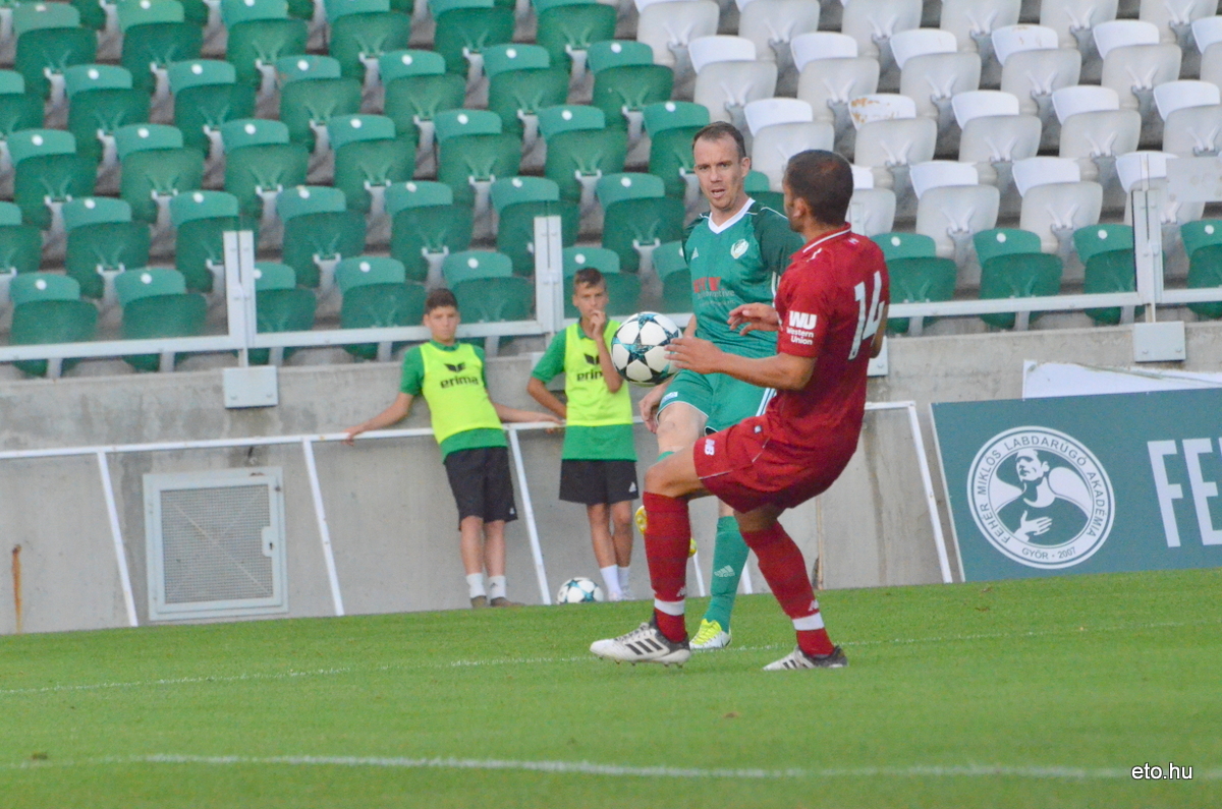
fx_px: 13720
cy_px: 404
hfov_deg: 5.1
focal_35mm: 405
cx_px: 611
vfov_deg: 3.4
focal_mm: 270
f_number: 8
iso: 6400
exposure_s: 1/6400
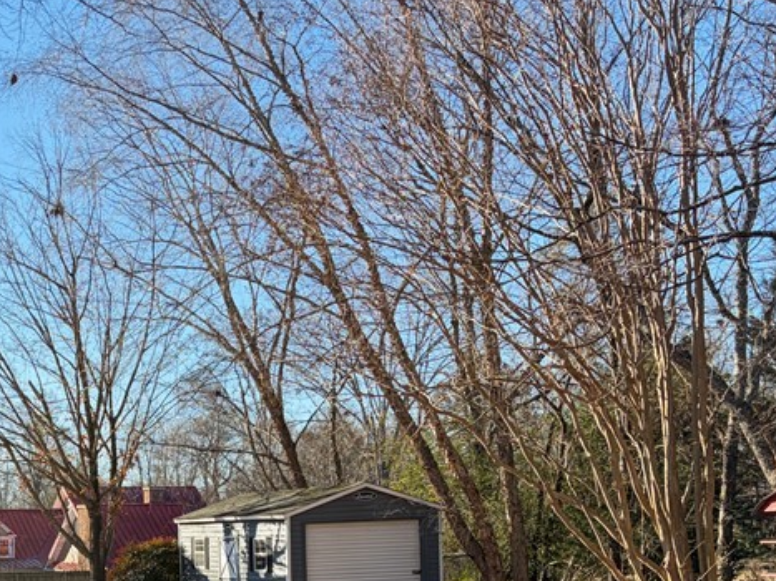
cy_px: 544
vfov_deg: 24.7
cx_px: 23
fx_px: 1277
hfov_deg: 31.6
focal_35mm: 57
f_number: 1.6
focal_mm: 5.96
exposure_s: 1/1048
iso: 64
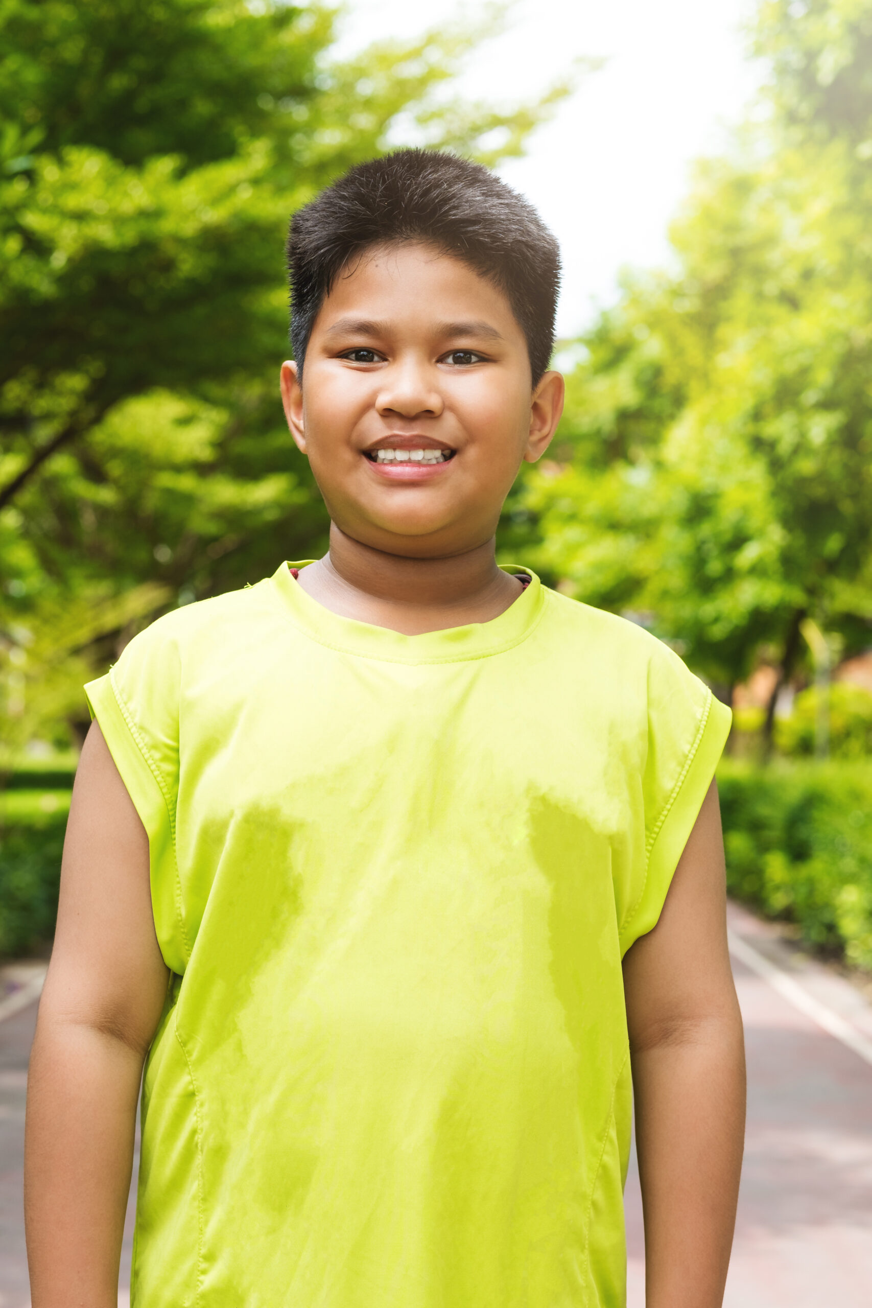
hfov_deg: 16.3
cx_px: 436
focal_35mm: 84
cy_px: 654
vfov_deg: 24.2
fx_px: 3051
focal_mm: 56
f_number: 5
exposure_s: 1/250
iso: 200
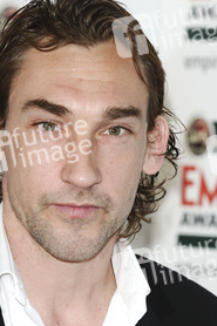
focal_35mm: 292
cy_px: 206
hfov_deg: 4.7
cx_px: 66
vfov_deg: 7.1
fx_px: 2641
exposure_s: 1/200
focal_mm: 135
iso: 200
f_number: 4.5
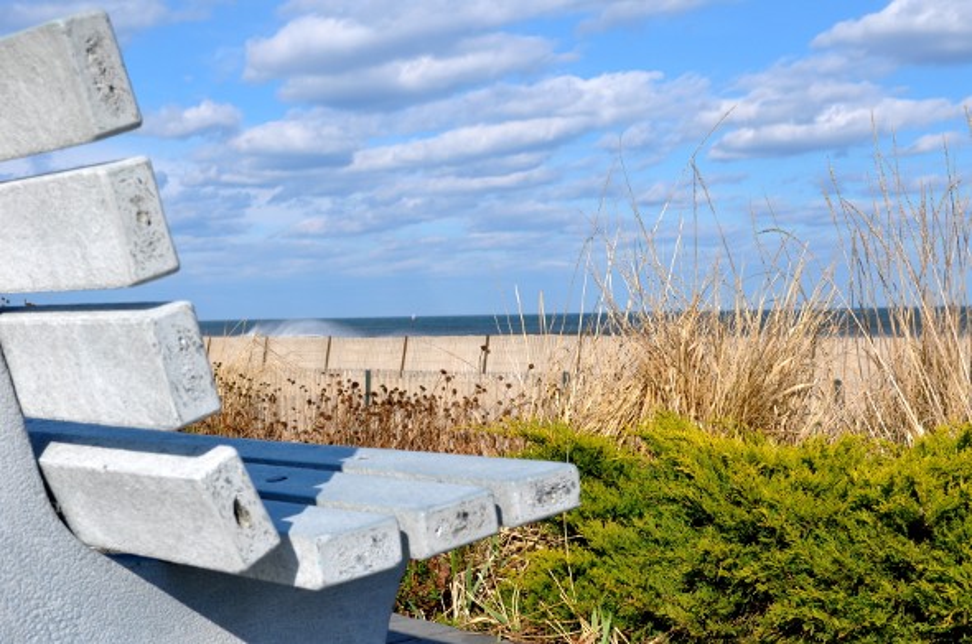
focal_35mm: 51
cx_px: 486
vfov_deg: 26.4
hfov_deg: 38.9
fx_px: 1374
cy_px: 322
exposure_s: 1/320
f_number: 9
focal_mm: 34
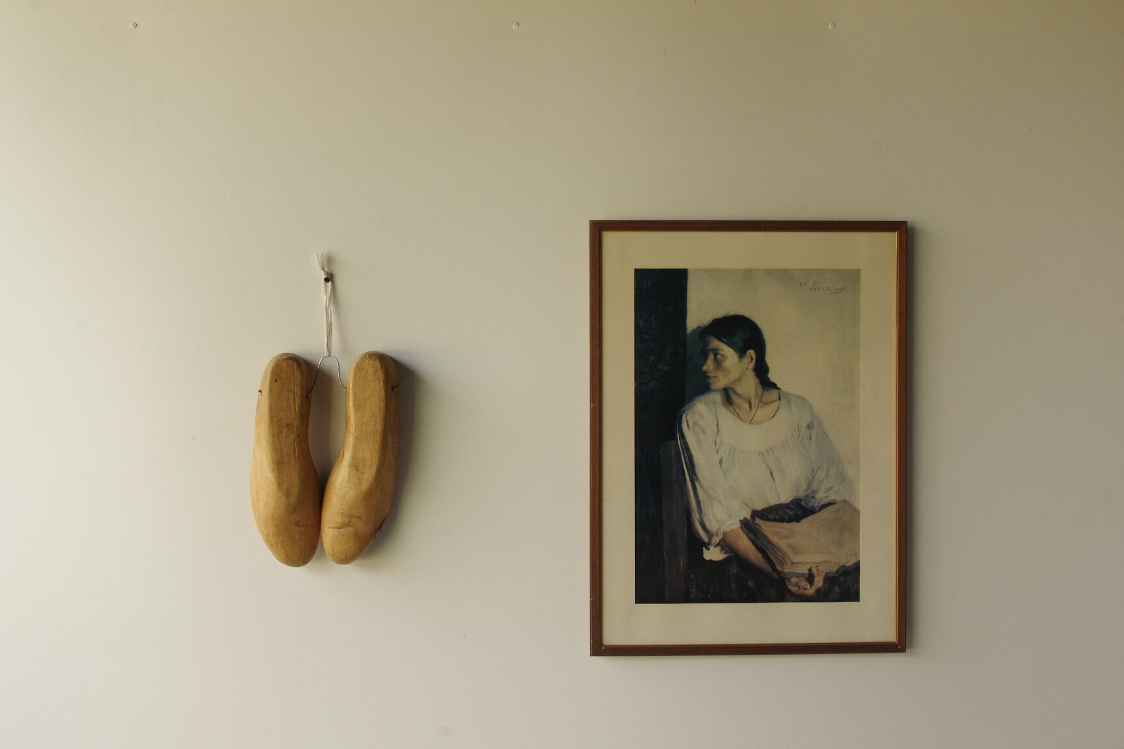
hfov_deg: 49.6
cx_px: 562
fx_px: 1218
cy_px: 374
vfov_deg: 34.2
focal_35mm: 39
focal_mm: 26.25
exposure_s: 1/100
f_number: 8
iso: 800
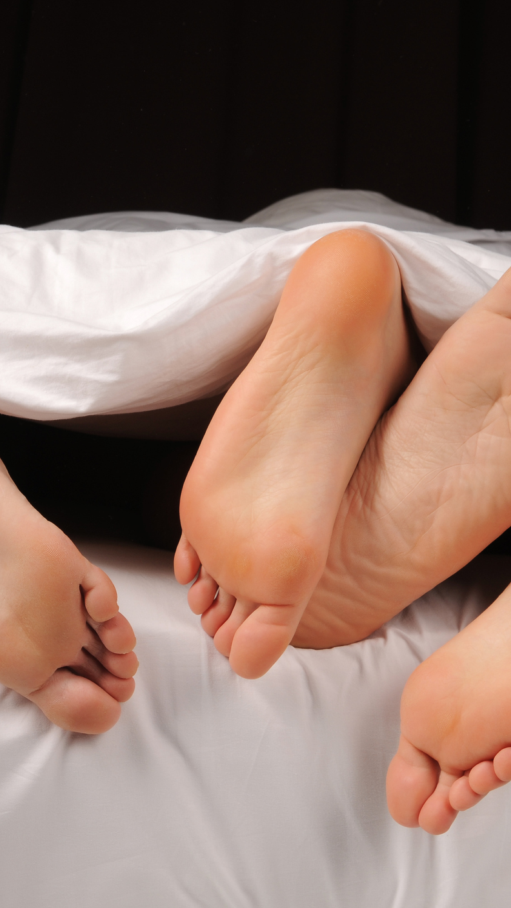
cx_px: 77
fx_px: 2168
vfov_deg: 23.7
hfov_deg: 13.4
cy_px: 454
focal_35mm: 90
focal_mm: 38
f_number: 10
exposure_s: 1/160
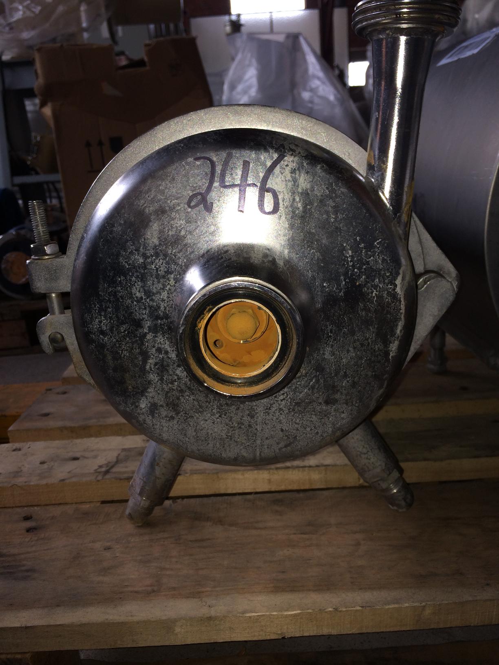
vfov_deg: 60.0
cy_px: 332
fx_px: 577
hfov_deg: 46.8
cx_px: 250
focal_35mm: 30
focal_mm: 4.12
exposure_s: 1/85
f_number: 2.2
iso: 32
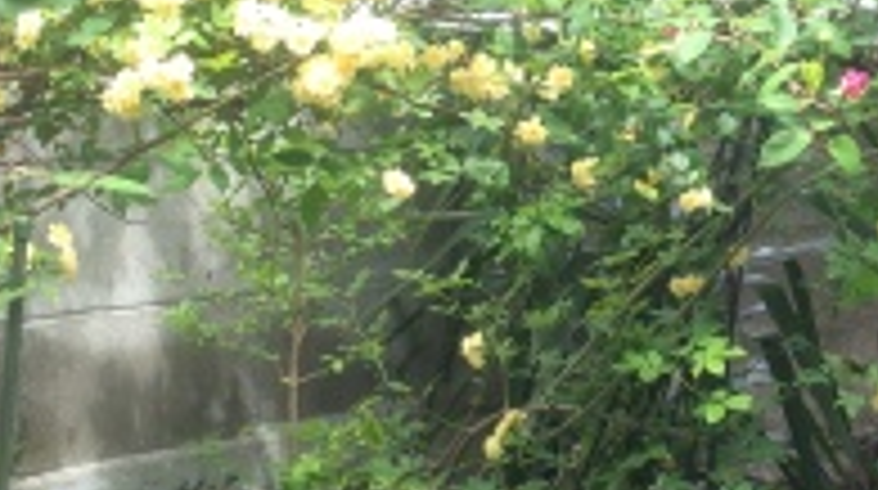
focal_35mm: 84
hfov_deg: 24.7
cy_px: -47
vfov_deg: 14.0
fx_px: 1953
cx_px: 770
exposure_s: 1/120
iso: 40
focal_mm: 4.12
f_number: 2.2
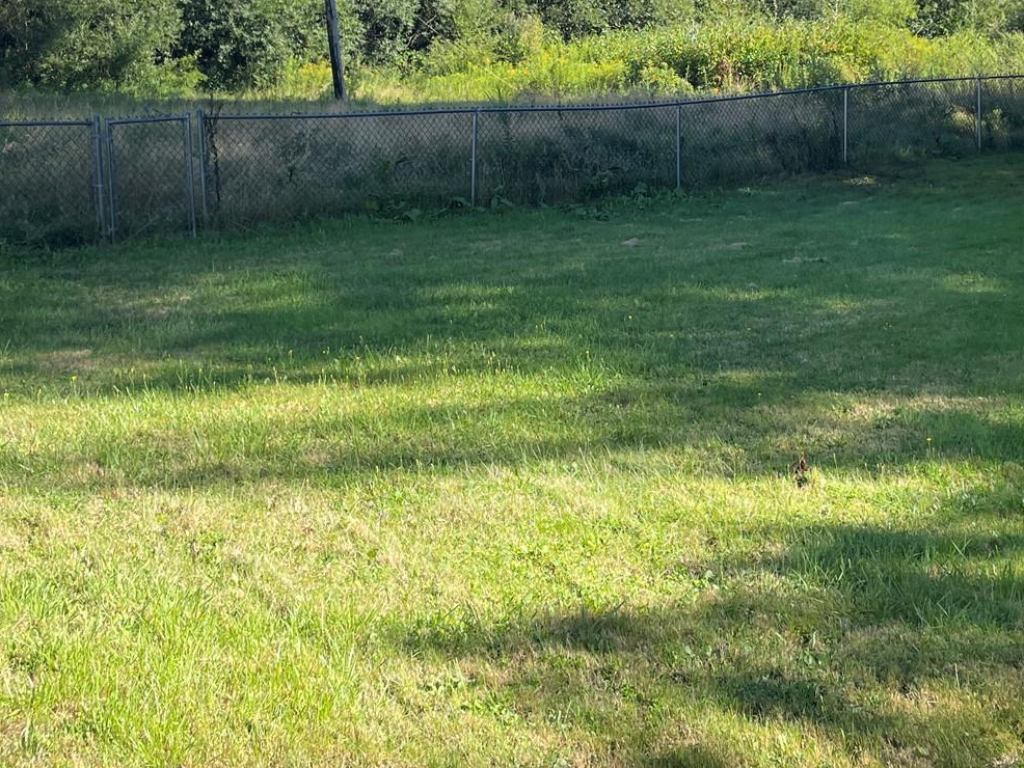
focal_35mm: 54
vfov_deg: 26.5
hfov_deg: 35.1
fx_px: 1598
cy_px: 146
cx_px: 694
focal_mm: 4.2
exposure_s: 1/1221
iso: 32
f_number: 1.6
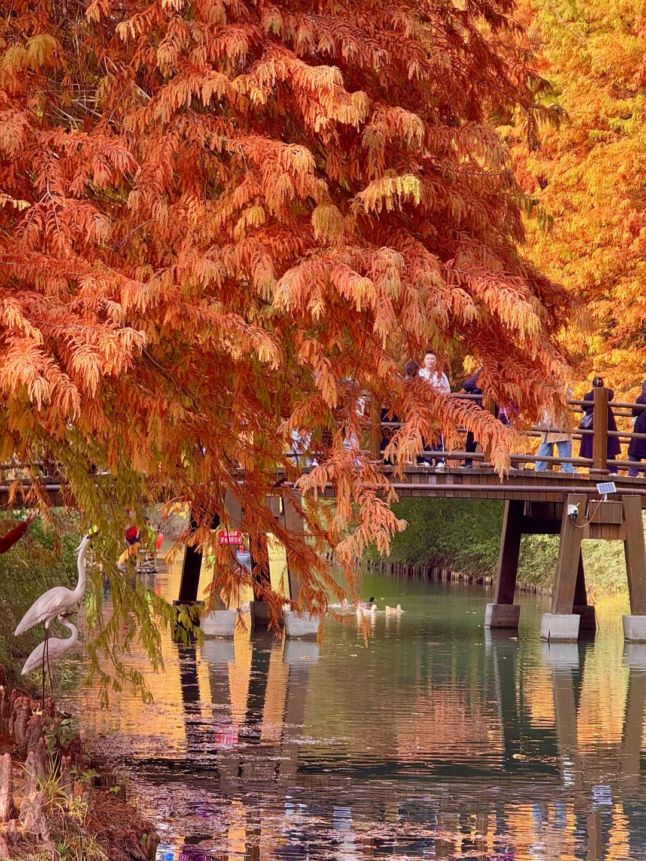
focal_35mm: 120
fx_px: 2986
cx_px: 323
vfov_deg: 16.4
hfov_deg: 12.3
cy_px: 430
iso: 64
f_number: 2.8
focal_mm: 15.66
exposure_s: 1/99
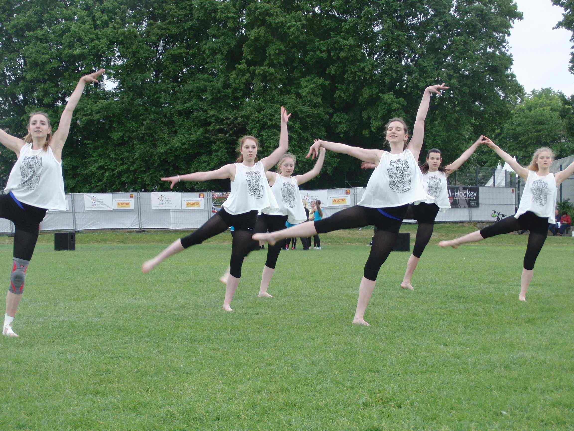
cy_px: 216
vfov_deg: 21.0
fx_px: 1161
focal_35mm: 70
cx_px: 287
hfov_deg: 27.8
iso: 100
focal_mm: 12.23
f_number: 4.1
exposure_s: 1/80
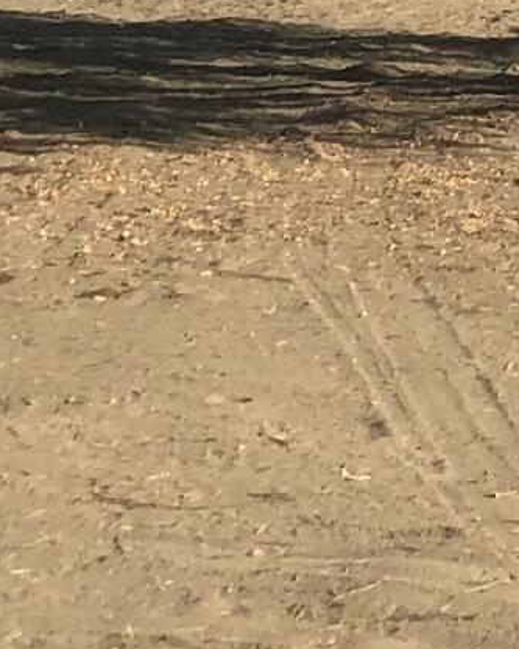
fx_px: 3781
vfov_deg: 9.6
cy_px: -236
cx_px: 764
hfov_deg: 7.7
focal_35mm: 197
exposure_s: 1/1919
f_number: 1.8
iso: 20
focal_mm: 3.99
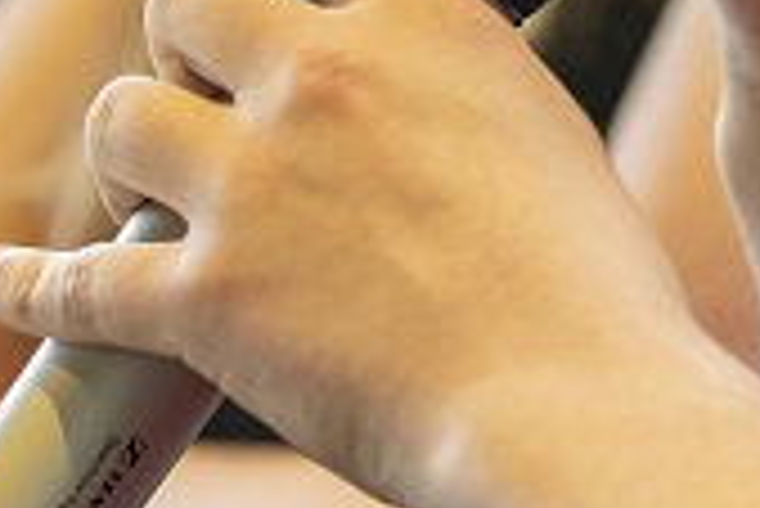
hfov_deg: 3.7
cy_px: -400
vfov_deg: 2.5
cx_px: 953
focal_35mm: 558
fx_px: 11790
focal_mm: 105
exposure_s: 1/80
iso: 500
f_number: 4
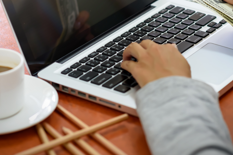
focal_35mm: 154
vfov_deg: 8.9
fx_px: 997
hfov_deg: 13.3
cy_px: 31
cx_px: 125
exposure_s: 1/125
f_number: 2.8
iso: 800
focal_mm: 85
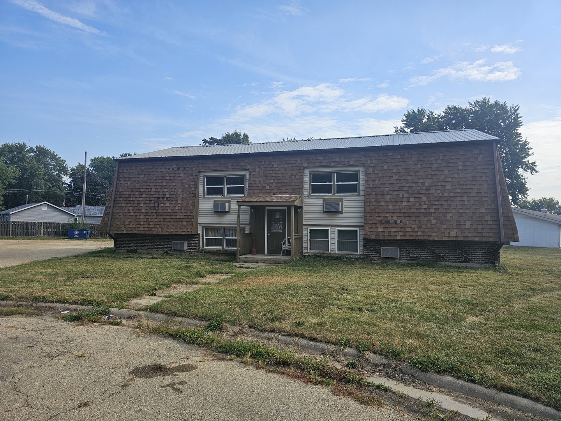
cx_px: 280
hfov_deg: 73.9
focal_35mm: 23
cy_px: 210
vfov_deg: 58.9
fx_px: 373
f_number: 1.7
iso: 20
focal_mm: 6.3
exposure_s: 1/1053
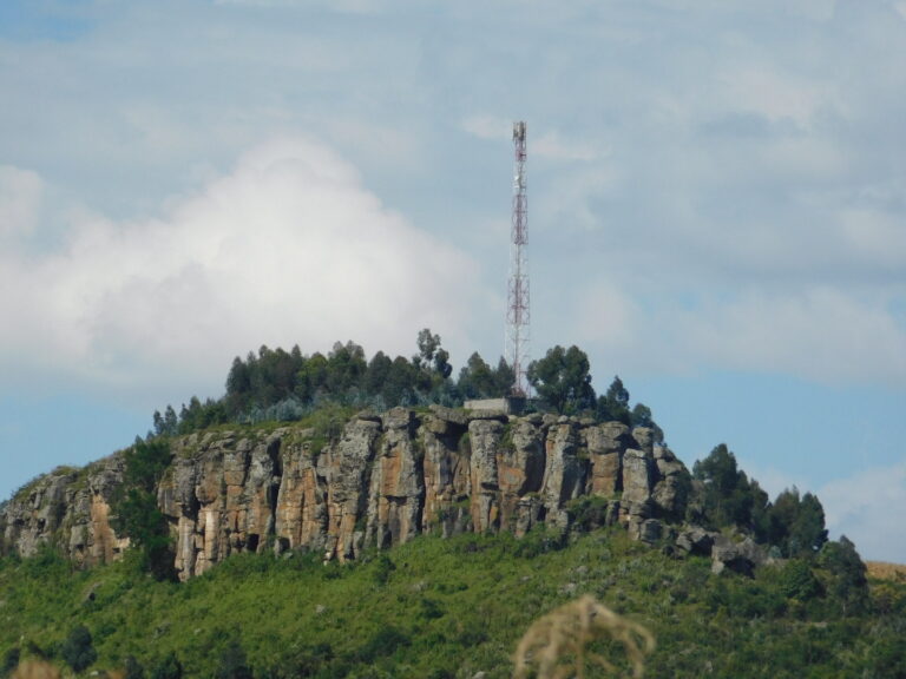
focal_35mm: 440
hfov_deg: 4.5
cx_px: 453
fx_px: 11516
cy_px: 340
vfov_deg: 3.4
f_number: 5.9
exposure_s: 1/800
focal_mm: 78.1
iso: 125
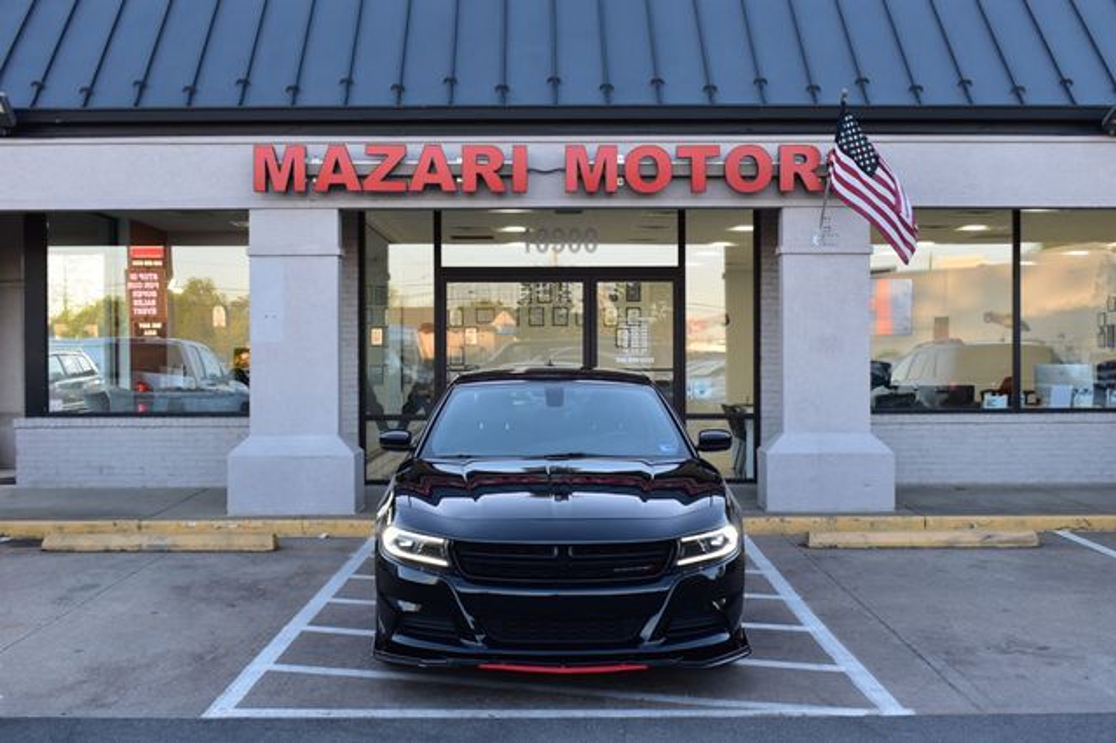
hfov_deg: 43.6
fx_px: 1394
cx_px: 558
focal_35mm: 45
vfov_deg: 29.8
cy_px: 372
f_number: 8
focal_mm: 30
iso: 400
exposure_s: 1/60
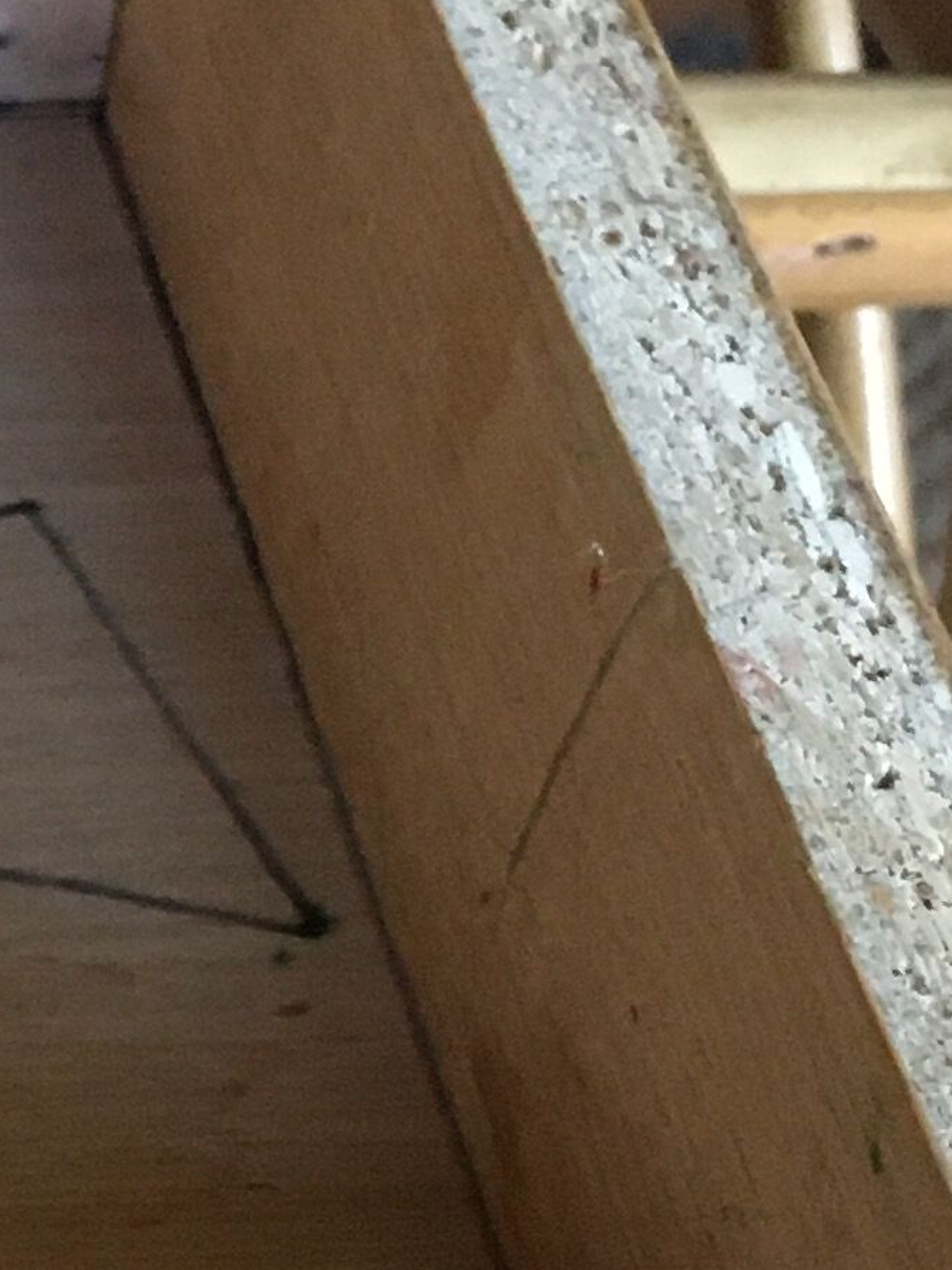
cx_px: -622
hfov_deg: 10.8
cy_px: 1330
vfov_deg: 14.8
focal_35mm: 131
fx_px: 4807
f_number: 2.2
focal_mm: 4.15
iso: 200
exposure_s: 1/17
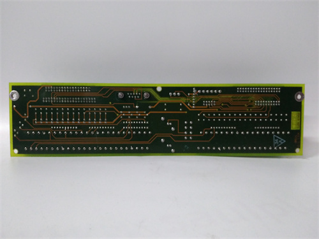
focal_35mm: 27
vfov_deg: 51.4
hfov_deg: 65.3
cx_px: 160
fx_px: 249
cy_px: 120
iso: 532
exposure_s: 1/33
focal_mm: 3.79
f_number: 2
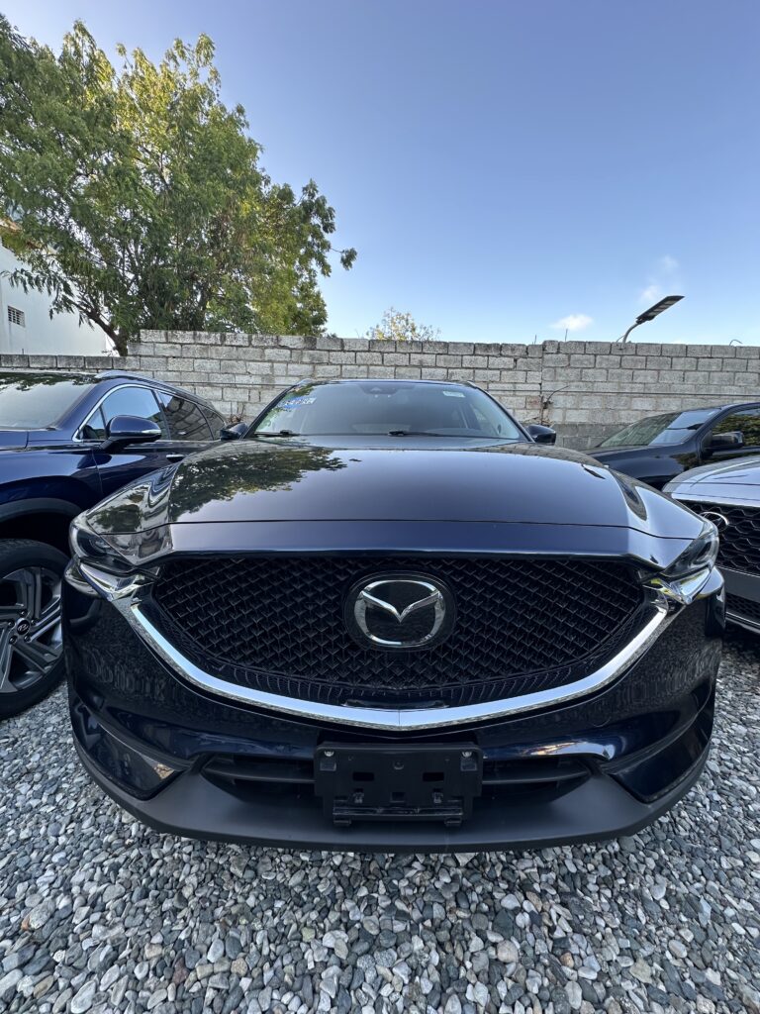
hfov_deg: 85.7
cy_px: 507
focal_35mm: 14
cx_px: 380
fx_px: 410
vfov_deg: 102.1
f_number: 2.2
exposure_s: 1/147
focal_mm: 2.22
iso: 40
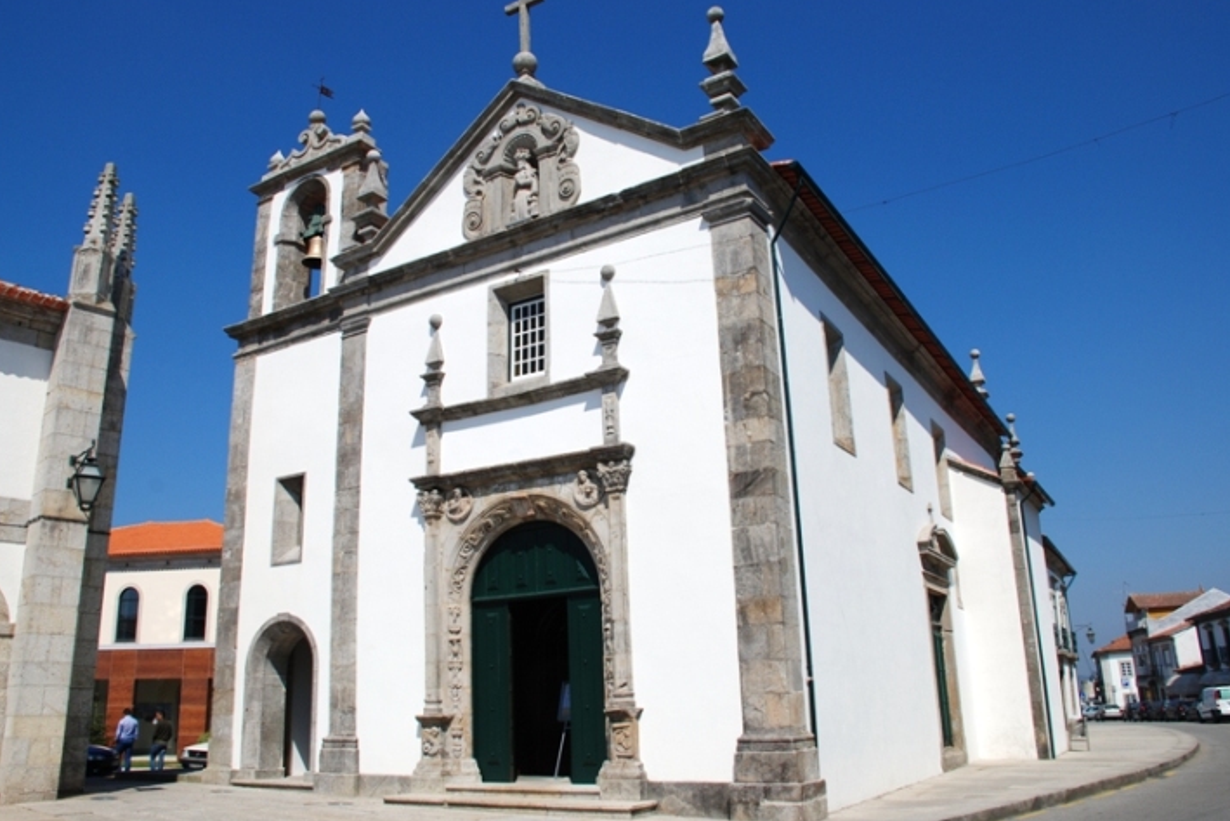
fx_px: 957
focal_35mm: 28
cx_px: 602
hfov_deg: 65.5
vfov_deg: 46.4
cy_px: 403
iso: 100
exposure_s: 1/320
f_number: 9
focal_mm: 18
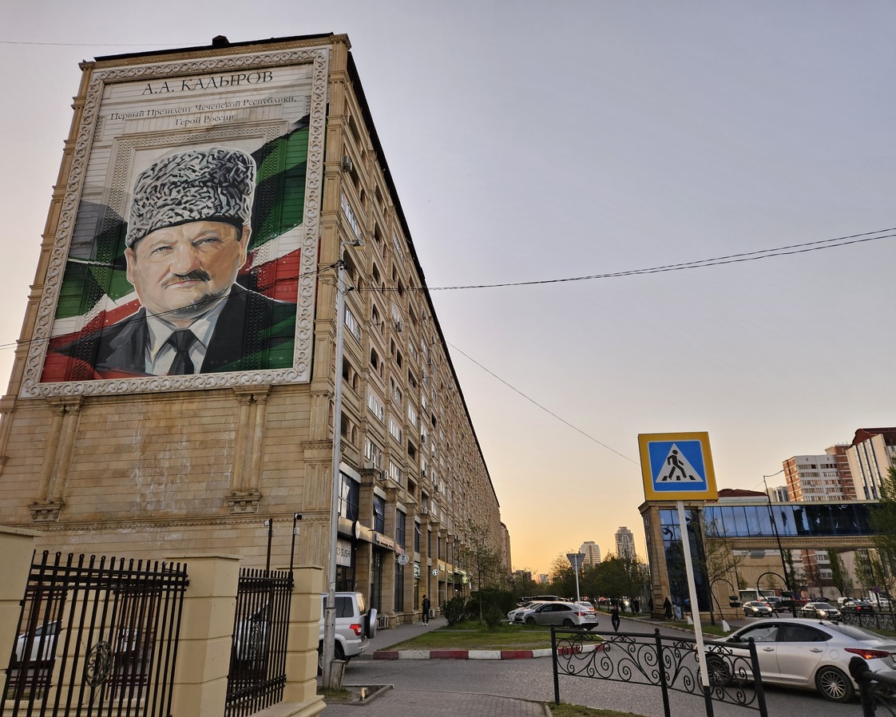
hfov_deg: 70.3
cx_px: 438
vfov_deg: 58.8
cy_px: 358
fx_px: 637
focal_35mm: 24
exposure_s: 1/190
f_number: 1.8
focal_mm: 5.4
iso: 80
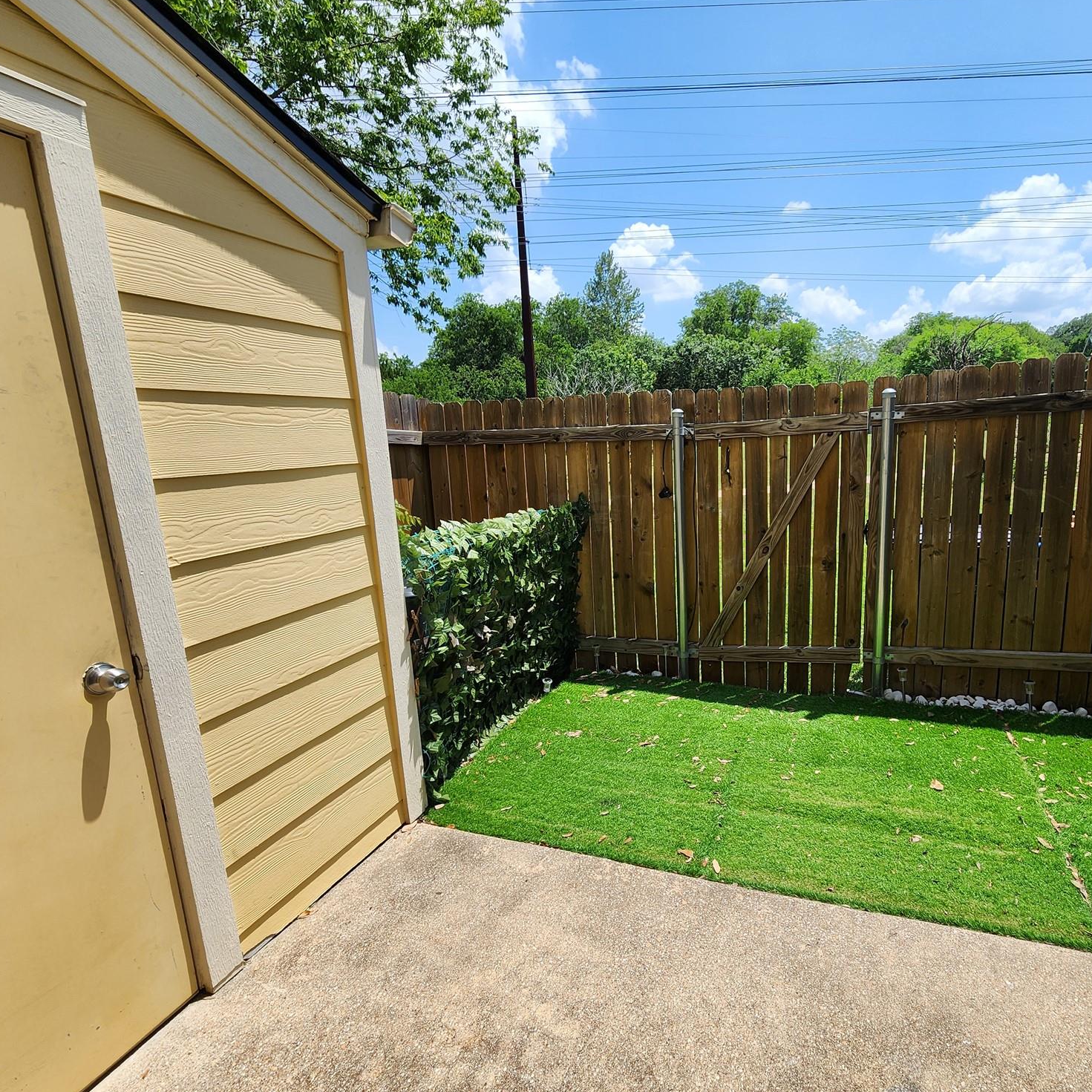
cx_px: 671
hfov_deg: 86.0
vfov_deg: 87.4
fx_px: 571
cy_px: 555
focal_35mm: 16
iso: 50
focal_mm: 2.2
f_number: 2.2
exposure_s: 1/1737
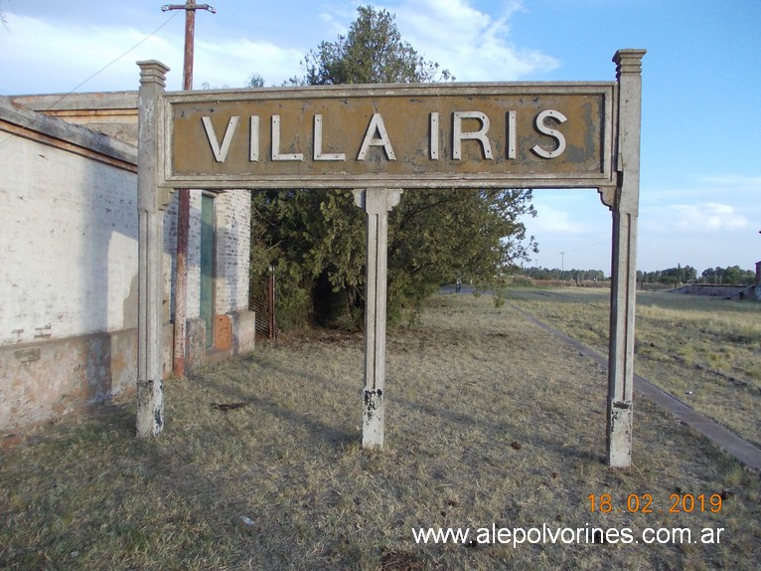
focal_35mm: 28
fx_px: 615
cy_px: 286
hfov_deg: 63.5
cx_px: 380
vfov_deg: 49.7
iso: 80
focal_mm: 4
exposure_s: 1/400
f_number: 2.7
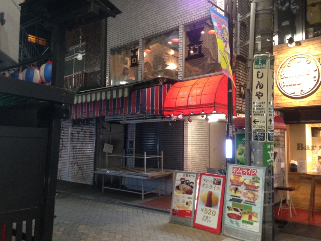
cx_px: 160
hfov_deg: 55.4
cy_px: 120
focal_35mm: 33
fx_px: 306
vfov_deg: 42.9
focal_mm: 4.12
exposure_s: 1/17
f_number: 2.4
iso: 320
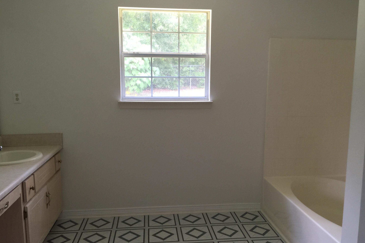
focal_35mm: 31
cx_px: 179
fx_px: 314
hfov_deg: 60.3
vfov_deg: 42.3
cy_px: 123
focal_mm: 4.15
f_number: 2.2
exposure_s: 1/30
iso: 32
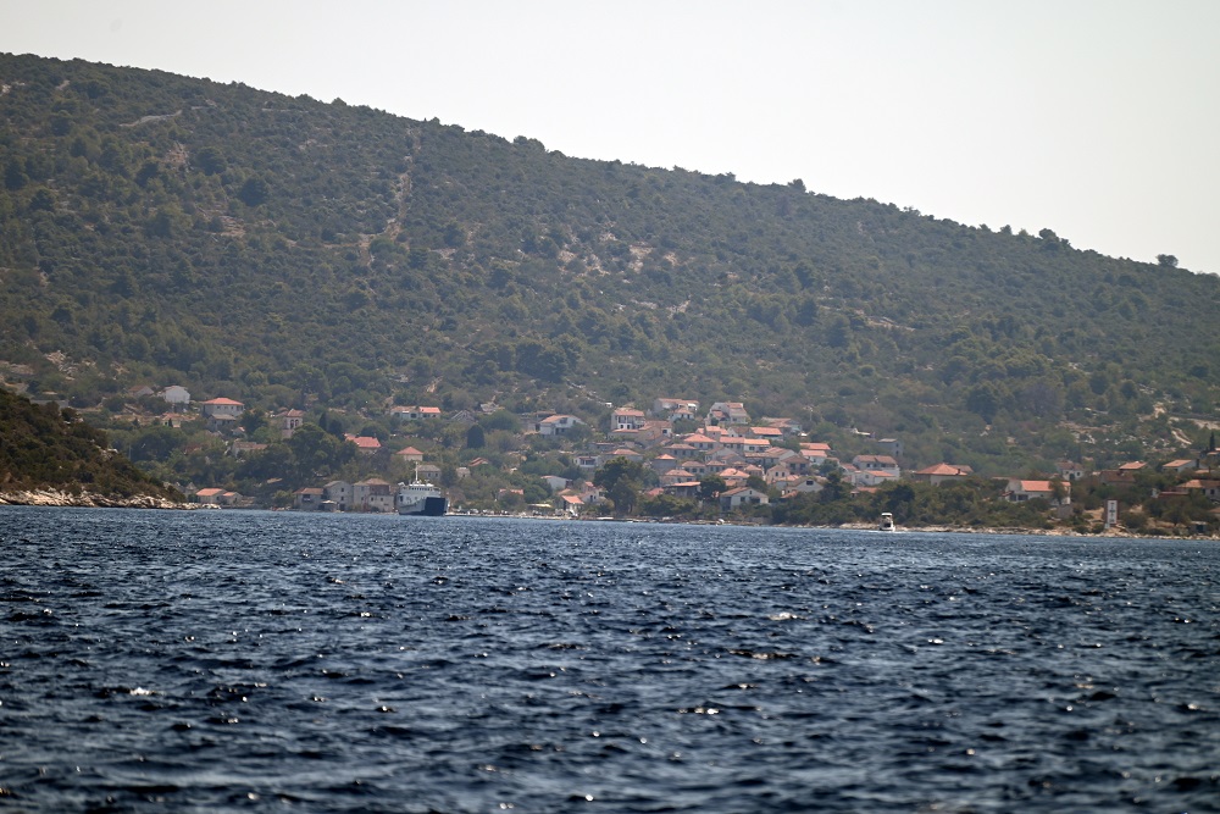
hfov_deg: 7.4
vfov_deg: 4.9
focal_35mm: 280
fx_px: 9490
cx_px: 610
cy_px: 407
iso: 100
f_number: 5.6
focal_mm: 280
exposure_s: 1/800
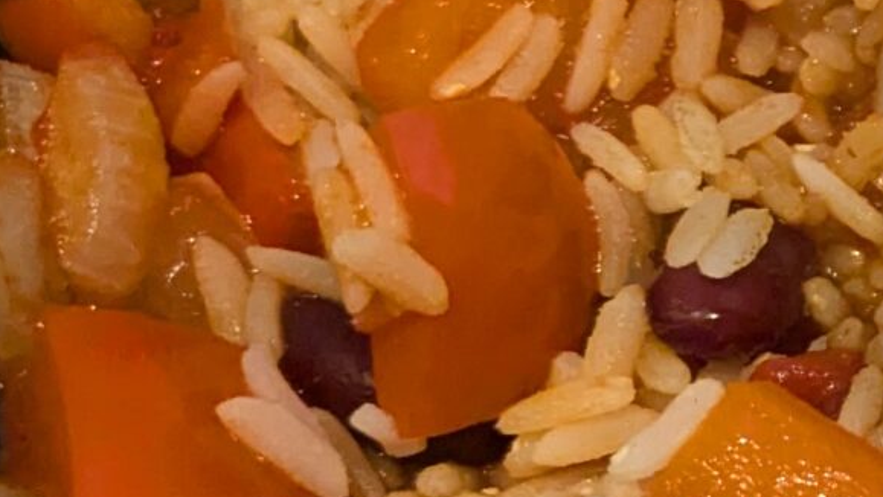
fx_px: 3044
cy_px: 227
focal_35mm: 130
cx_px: 1557
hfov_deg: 14.6
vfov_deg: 9.3
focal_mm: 4.38
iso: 711
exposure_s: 1/99.9
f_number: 1.73
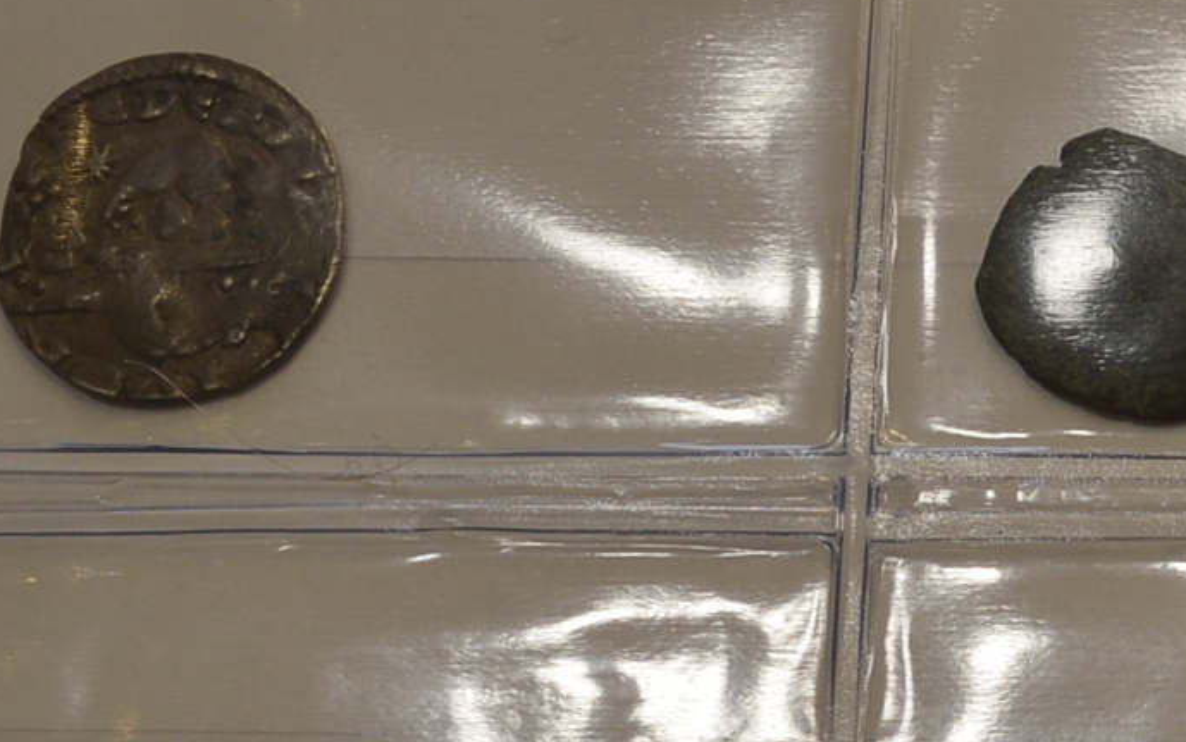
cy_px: 539
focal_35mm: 120
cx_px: 1477
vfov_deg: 10.9
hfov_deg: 16.6
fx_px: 3880
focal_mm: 22
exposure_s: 1/60
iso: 250
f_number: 8
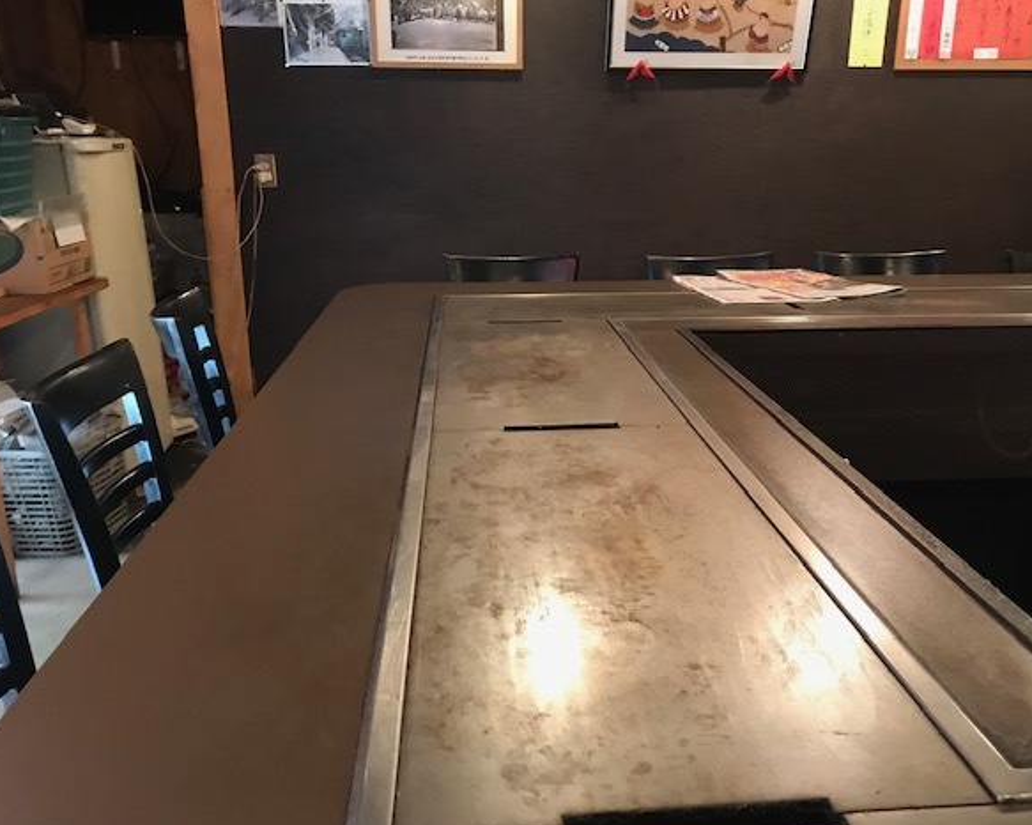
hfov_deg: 58.7
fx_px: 916
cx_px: 556
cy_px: 421
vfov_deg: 48.5
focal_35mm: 30
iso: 100
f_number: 1.8
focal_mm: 3.99
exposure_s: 1/8
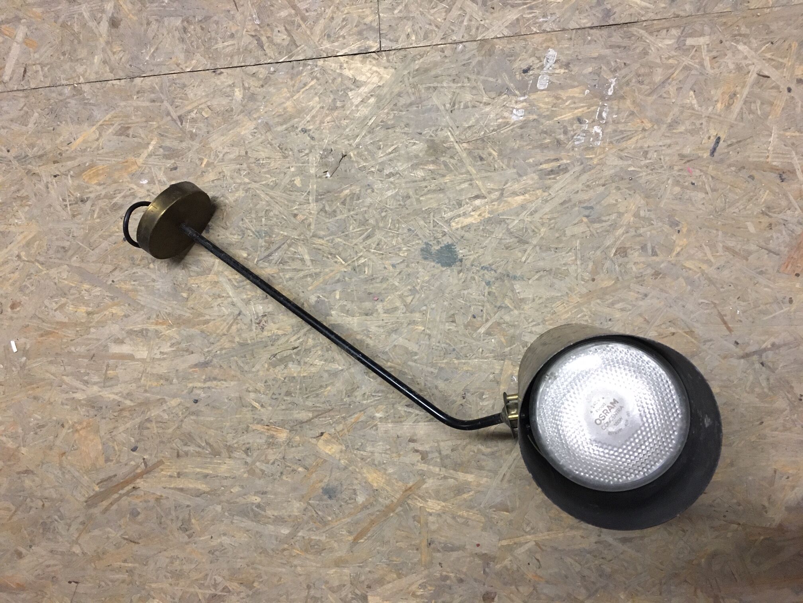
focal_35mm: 29
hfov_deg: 61.7
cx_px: 402
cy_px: 302
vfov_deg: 48.2
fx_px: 673
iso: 200
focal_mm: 4.15
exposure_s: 1/33
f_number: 2.2
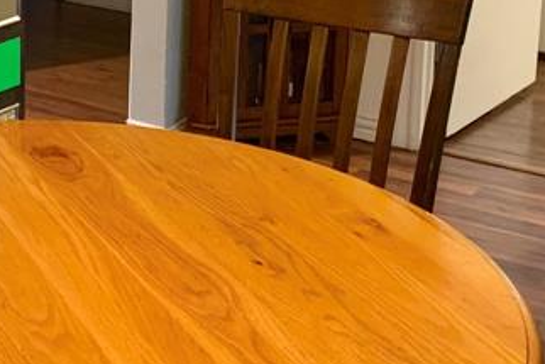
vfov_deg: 15.5
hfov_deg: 23.4
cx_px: 140
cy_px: -32
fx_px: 1302
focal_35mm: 86
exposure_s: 1/40
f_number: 1.8
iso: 400
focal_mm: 4.25
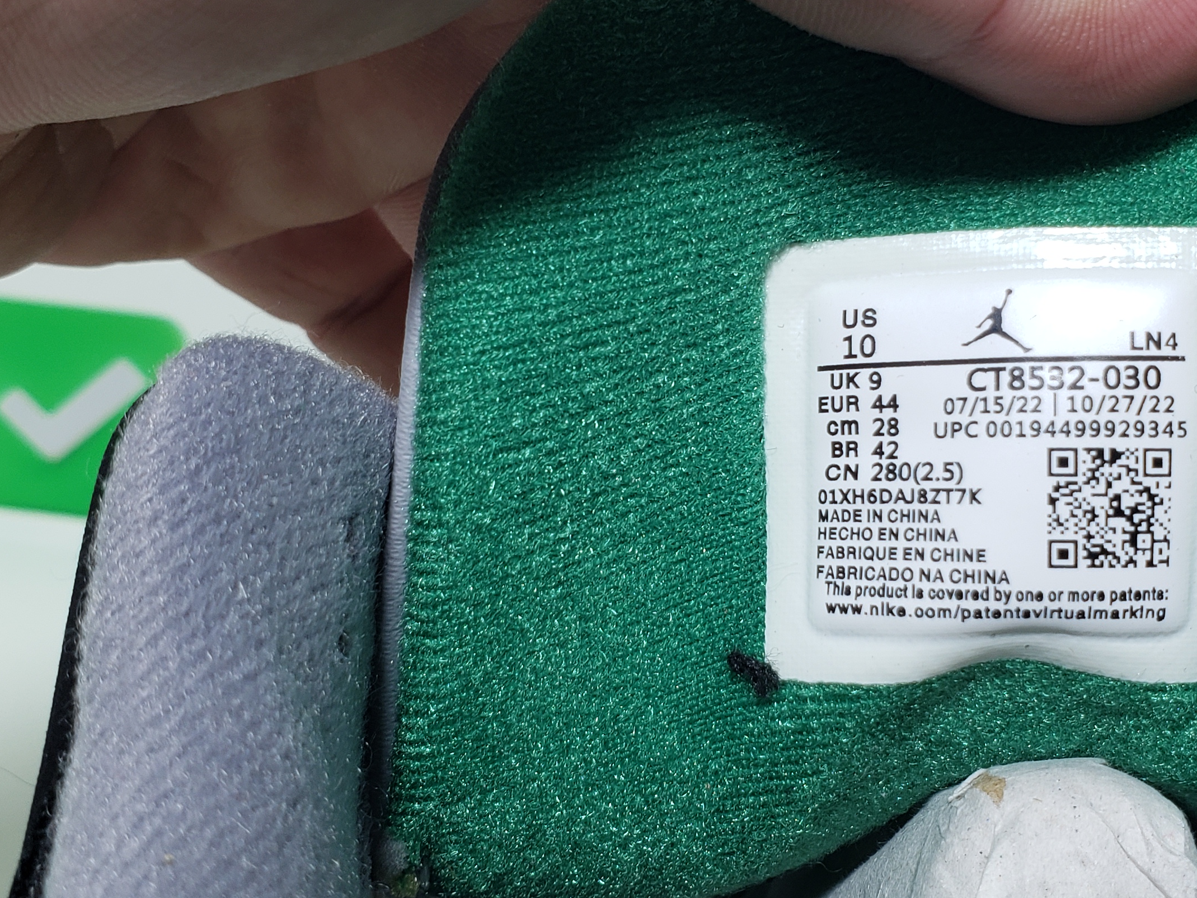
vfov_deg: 29.7
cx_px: 687
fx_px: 1695
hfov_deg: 38.8
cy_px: 417
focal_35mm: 49
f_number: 2.4
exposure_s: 1/150
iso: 50
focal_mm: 4.3
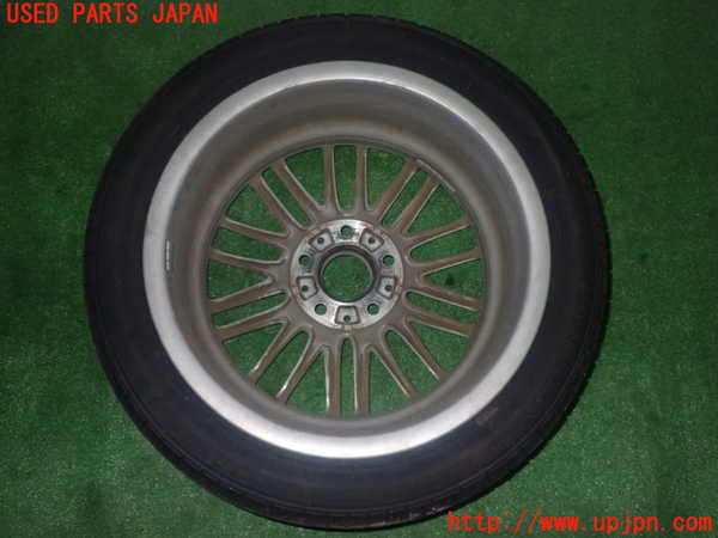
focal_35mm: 36
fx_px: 747
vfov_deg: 39.7
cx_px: 359
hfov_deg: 51.4
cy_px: 269
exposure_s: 1/40
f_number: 7.1
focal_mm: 6.37
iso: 800
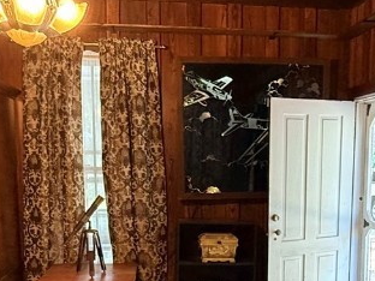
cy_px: 228
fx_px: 498
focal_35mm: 46
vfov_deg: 30.7
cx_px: 206
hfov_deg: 41.2
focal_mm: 2.22
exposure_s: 1/60
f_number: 2.2
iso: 500
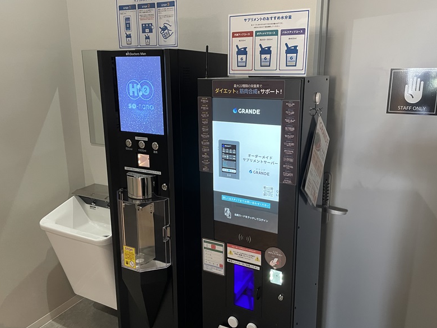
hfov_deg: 63.4
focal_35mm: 28
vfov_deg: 49.7
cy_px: 162
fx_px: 353
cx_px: 223
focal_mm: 4.2
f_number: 1.6
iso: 400
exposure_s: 1/60
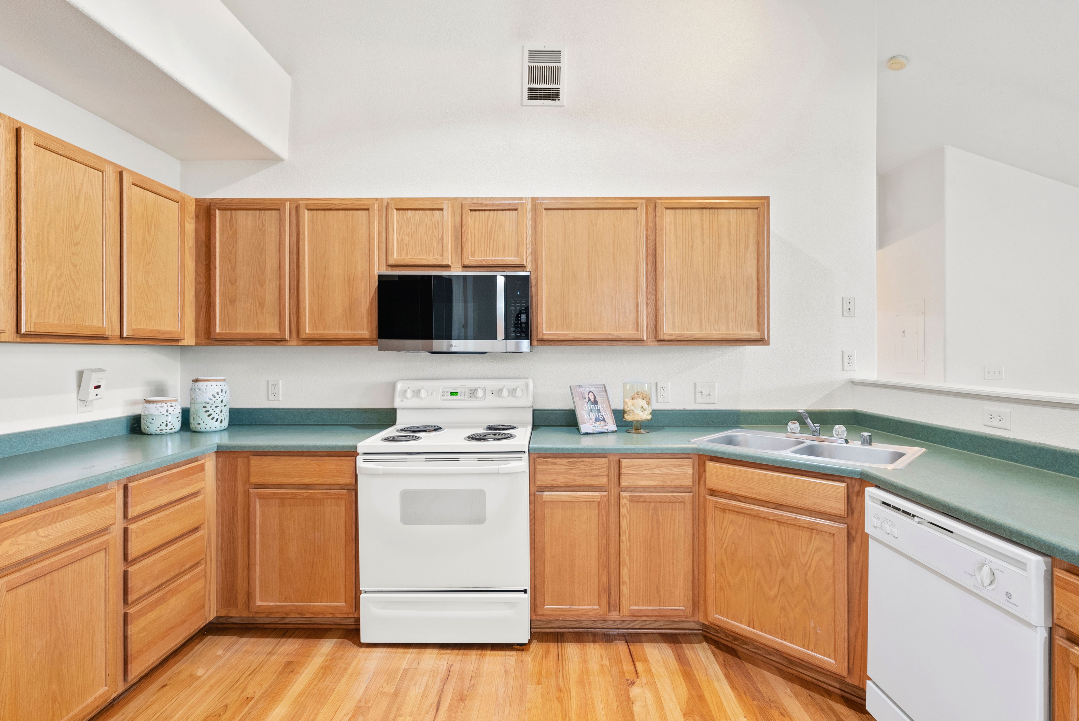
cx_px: 540
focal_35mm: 17
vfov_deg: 70.5
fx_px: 510
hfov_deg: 93.2
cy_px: 360
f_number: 8
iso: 800
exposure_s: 1/3
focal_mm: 17
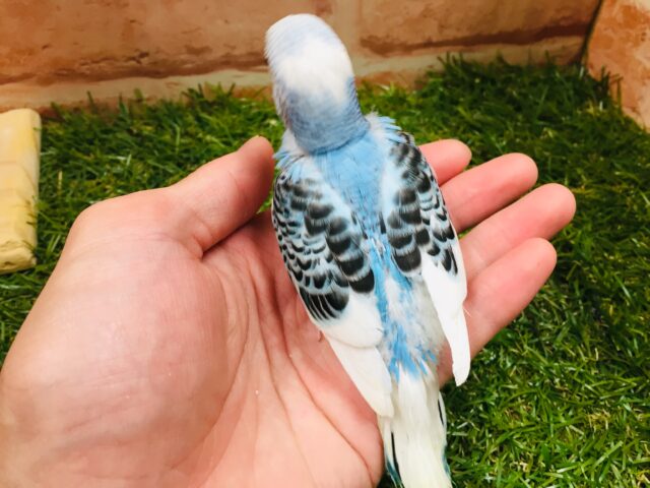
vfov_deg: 48.2
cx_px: 325
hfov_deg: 61.7
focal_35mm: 29
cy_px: 244
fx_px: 545
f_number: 2.2
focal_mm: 4.15
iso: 64
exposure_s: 1/30
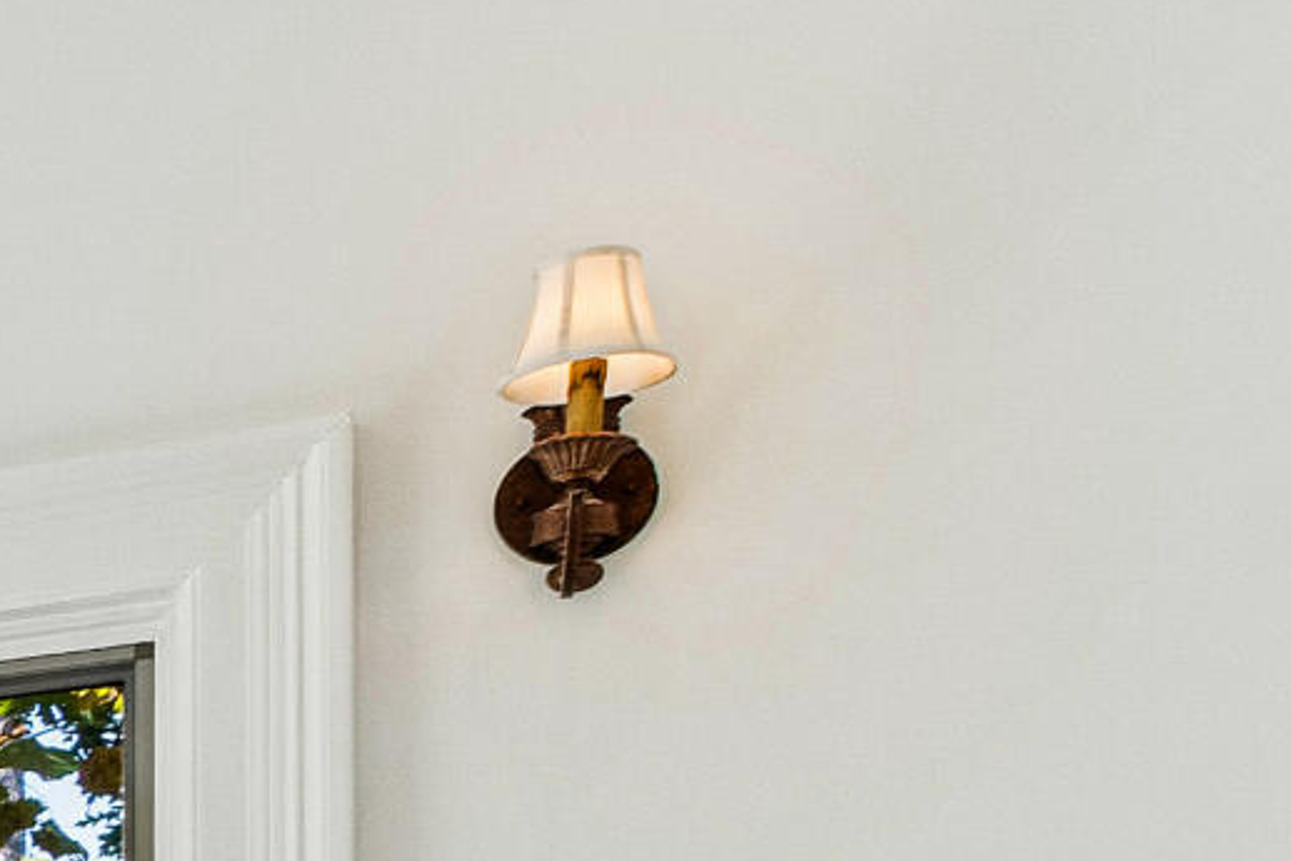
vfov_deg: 14.2
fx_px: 3121
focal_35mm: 87
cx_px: -1978
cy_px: 1482
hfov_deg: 14.0
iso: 100
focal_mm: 10
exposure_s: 1/10
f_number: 8
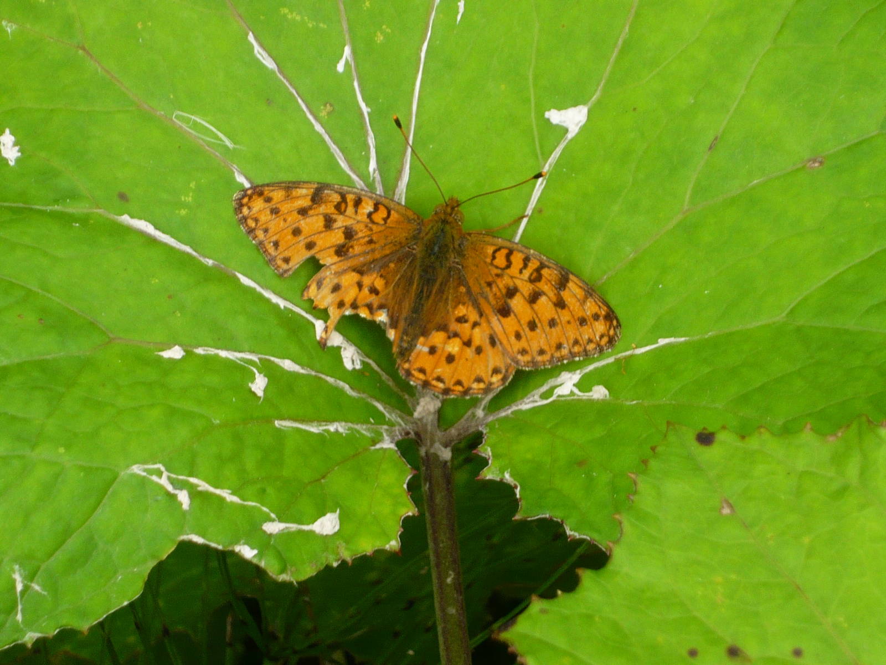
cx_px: 443
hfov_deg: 12.3
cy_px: 332
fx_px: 4095
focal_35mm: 160
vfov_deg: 9.3
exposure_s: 1/125
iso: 125
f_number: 5.1
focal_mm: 16.5
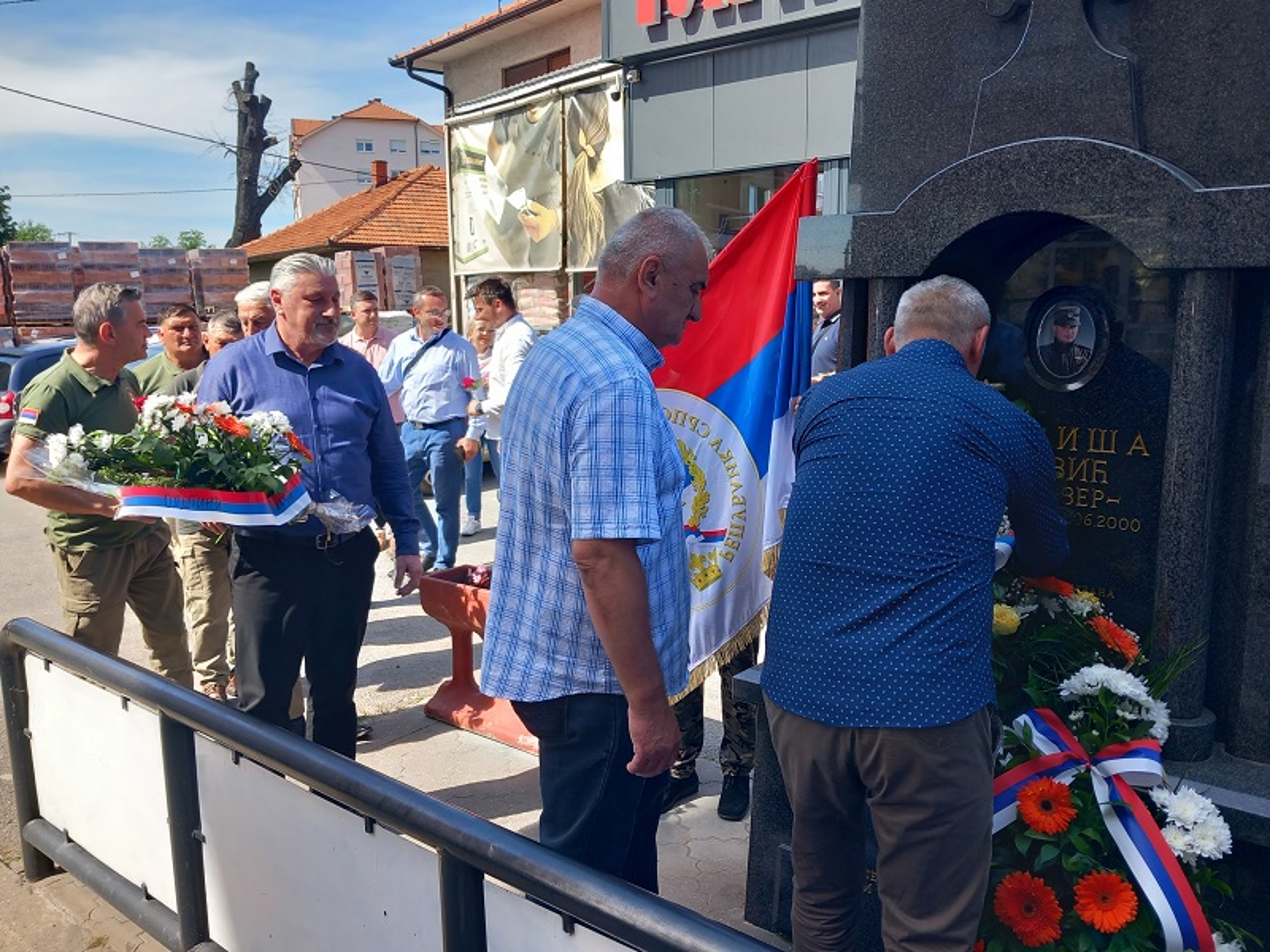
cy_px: 476
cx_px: 635
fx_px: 991
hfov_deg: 65.3
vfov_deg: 51.4
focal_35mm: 27
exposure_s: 1/114
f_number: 1.8
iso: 20
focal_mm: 4
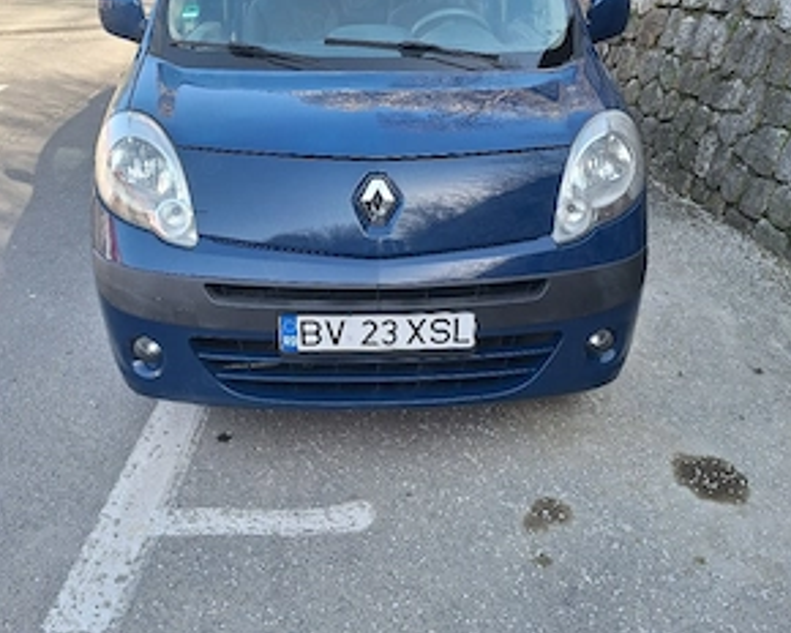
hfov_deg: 57.2
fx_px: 726
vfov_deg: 46.8
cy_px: 248
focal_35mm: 31
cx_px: 401
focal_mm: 5.54
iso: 40
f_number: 1.8
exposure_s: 1/500
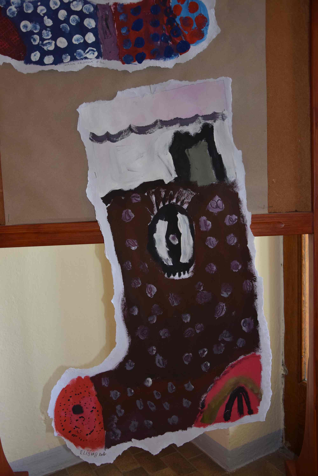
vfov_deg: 57.2
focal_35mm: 33
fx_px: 436
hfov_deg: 40.0
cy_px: 238
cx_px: 159
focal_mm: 22
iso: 800
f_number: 3.8
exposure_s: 1/125
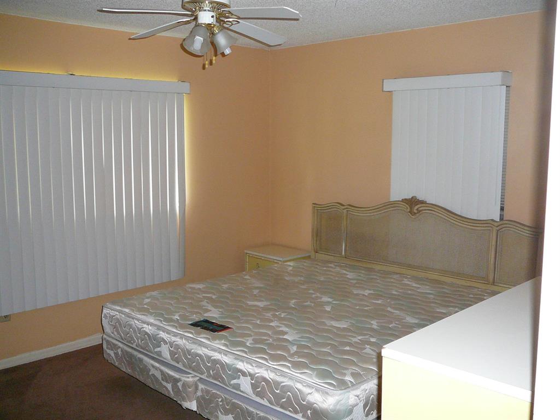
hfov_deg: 52.6
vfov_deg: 40.7
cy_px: 210
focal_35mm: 35
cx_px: 280
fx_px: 566
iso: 250
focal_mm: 5.2
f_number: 2.8
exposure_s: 1/30
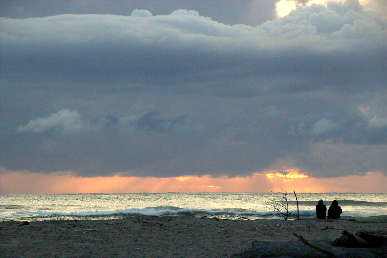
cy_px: 129
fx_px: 1999
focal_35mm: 186
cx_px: 194
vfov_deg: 7.4
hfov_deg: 11.1
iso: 800
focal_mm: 119
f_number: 8
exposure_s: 1/160
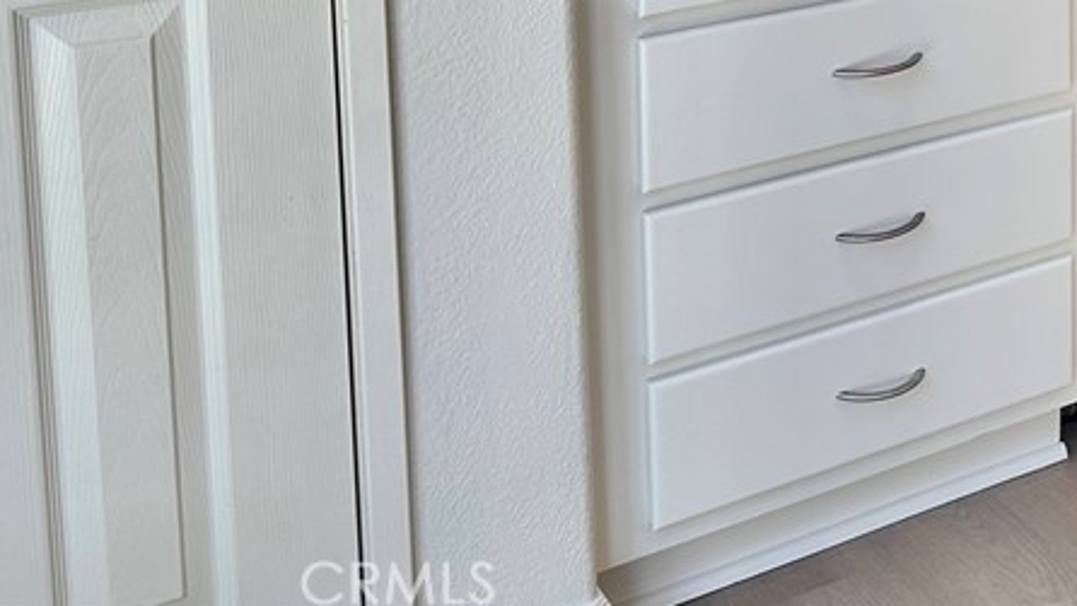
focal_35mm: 60
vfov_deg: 17.9
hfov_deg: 32.1
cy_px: -309
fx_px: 1714
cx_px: 1087
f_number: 1.78
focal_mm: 6.86
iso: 80
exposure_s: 1/190
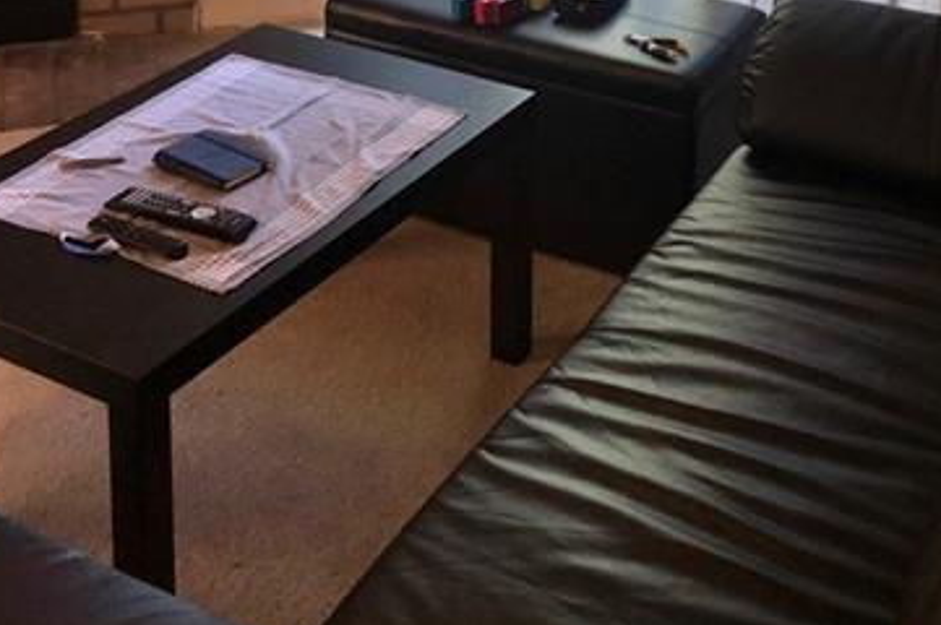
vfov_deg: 19.6
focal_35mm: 62
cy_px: -258
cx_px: 506
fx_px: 1619
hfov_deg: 32.4
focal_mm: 4
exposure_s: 1/15
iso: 40
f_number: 1.8
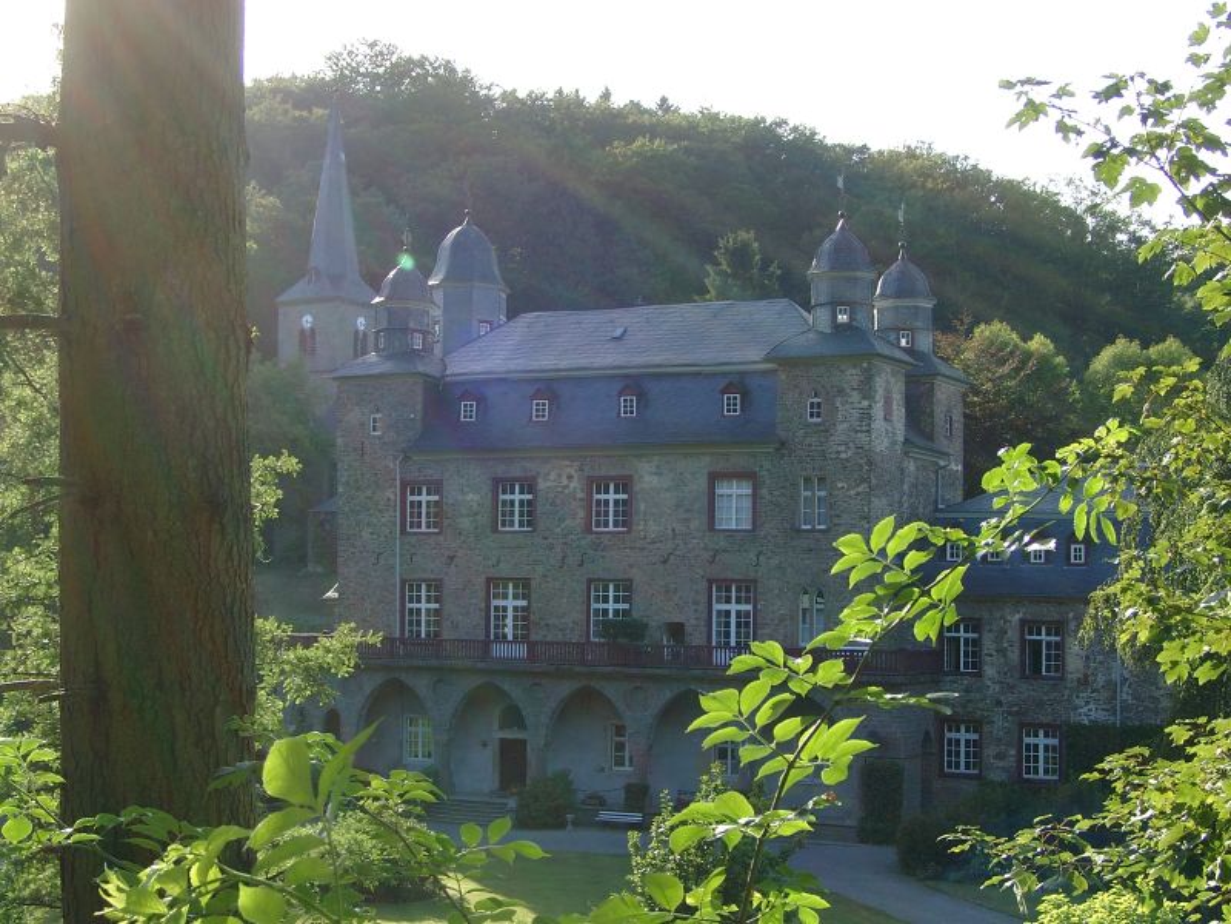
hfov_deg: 33.8
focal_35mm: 57
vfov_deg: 25.7
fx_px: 2027
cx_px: 616
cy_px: 462
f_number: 4
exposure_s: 1/169
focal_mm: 11.76
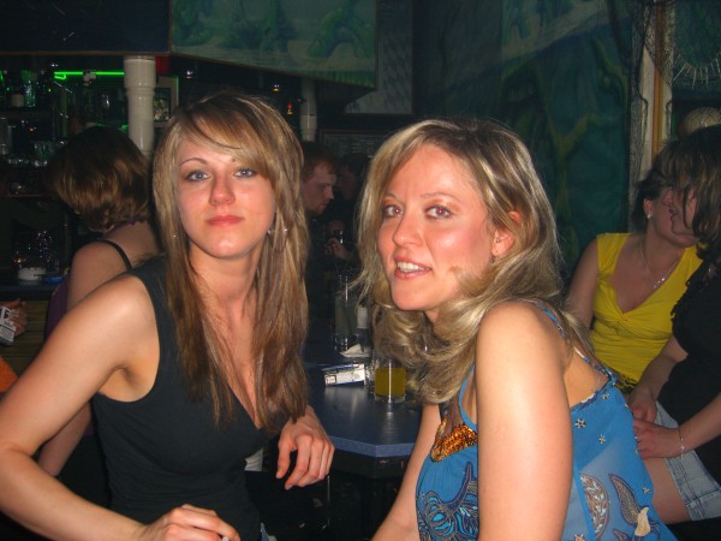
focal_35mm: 38
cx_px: 360
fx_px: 791
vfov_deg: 37.7
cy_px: 270
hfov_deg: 49.0
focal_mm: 7.9
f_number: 2.8
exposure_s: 1/60
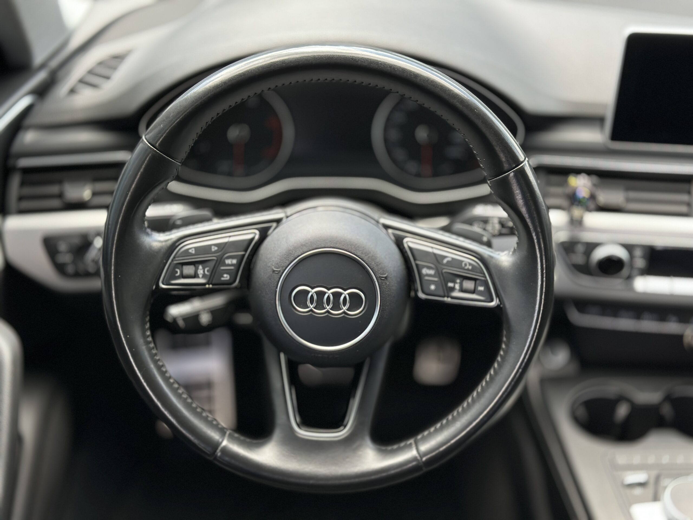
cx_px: 346
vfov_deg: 30.3
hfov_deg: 39.7
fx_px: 961
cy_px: 260
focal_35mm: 48
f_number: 1.78
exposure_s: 1/172
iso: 100
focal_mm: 6.86
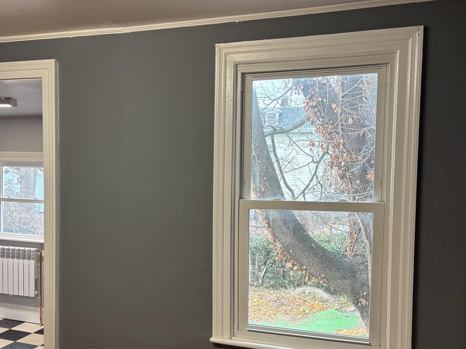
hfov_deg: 47.0
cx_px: 151
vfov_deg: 36.7
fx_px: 525
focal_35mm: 39
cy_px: 209
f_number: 1.6
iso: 50
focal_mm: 5.96
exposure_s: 1/66
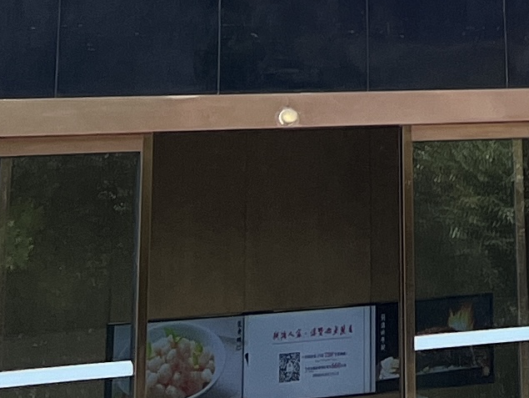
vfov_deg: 7.7
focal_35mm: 165
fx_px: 2523
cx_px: 820
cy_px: -852
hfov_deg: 11.4
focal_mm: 5.1
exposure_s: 1/1422
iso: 50
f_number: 1.6
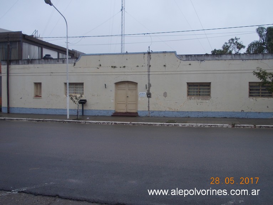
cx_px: 136
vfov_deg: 37.7
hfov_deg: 49.0
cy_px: 102
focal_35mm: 38
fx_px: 300
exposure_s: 1/160
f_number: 6.2
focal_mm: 5.3
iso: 80
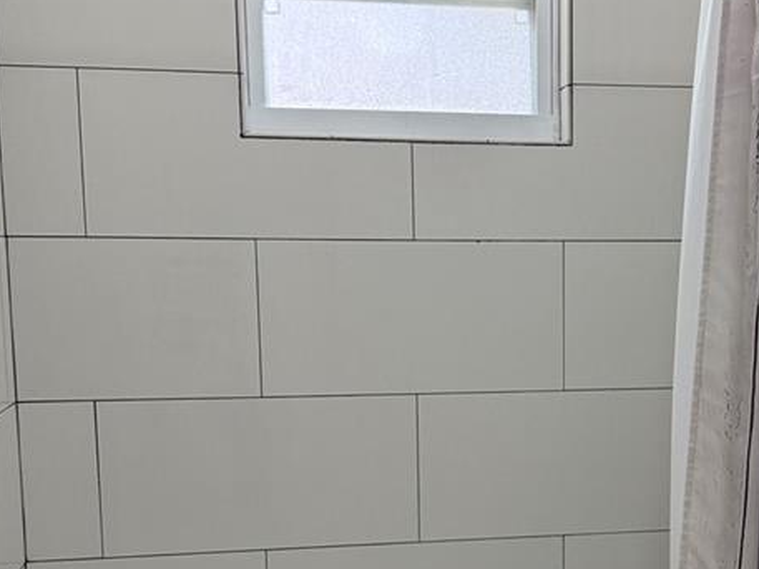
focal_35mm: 63
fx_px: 1382
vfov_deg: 22.9
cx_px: 568
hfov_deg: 30.2
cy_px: 468
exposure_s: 1/240
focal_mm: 6.76
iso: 160
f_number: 1.78
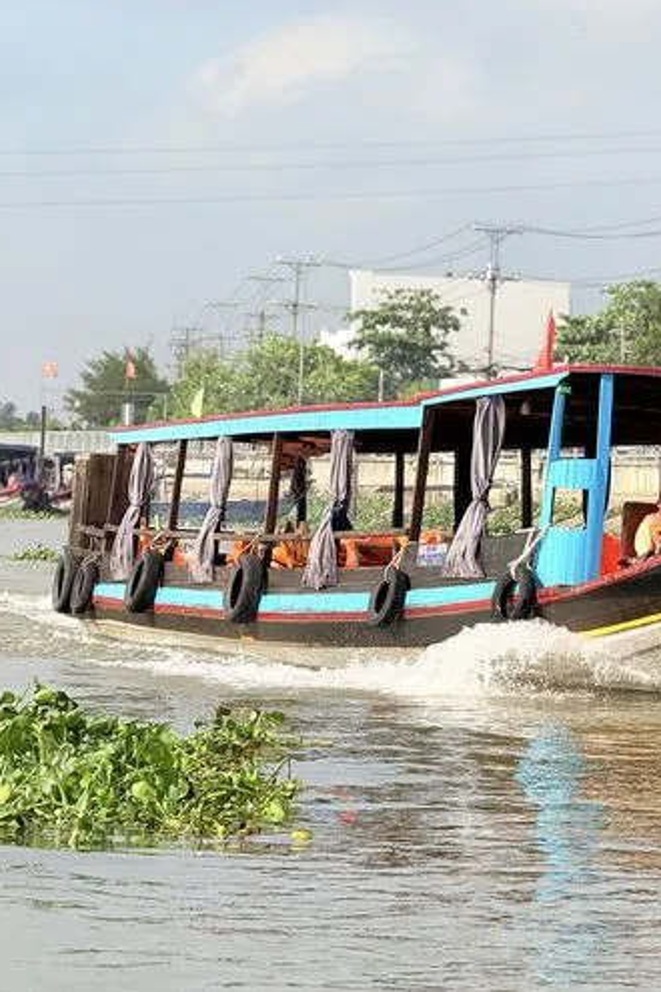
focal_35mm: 168
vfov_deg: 12.2
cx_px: 534
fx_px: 4627
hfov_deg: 8.2
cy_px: 495
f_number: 2.8
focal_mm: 15.66
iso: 64
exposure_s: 1/1650
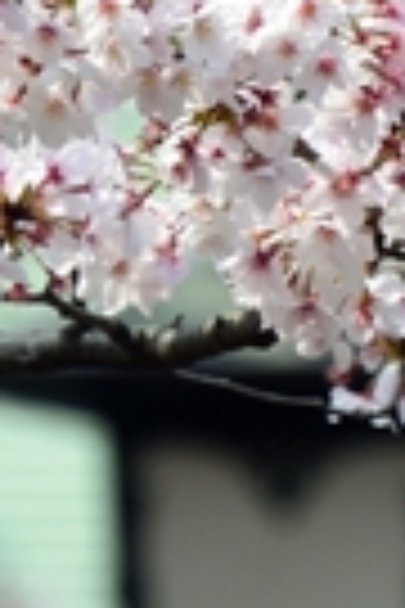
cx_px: 94
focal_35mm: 1772
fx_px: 29900
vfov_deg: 1.2
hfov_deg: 0.8
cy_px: -194
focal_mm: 300
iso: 200
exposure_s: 1/320
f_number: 6.3
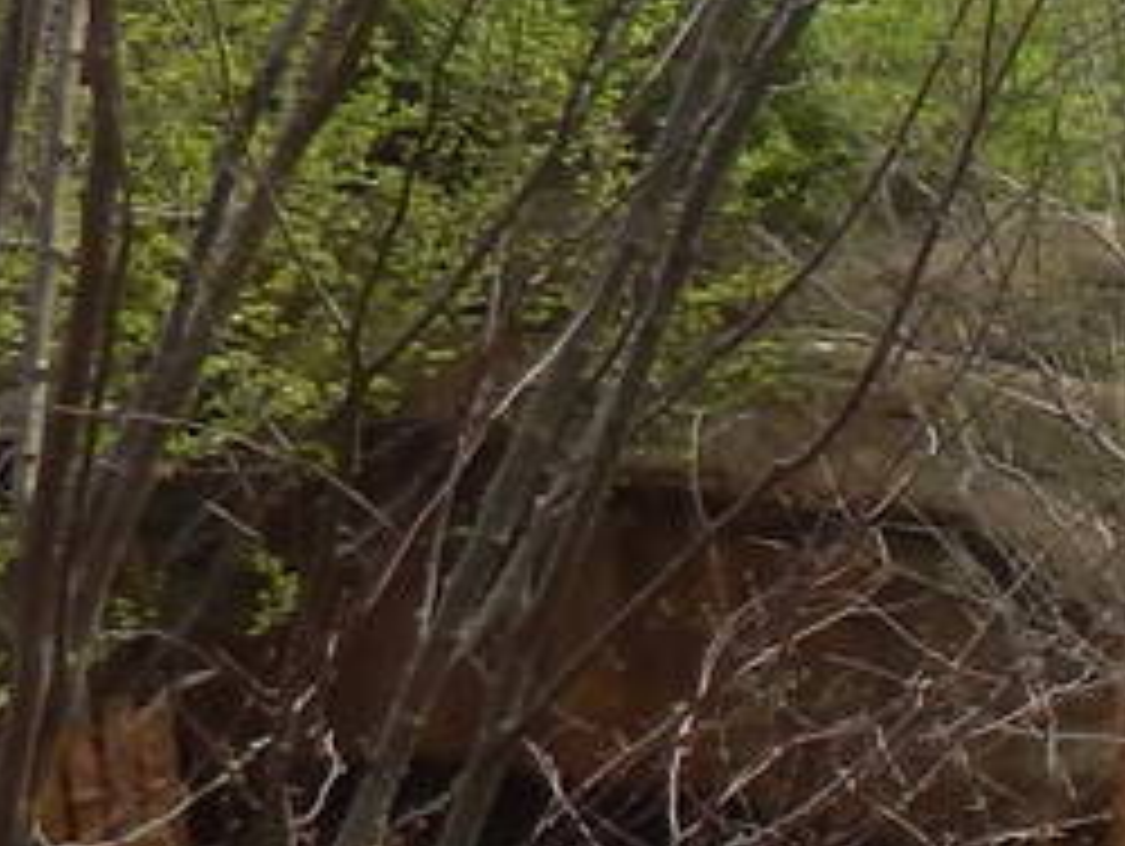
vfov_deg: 10.1
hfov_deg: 10.7
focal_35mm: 147
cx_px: 3006
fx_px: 4782
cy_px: 778
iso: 125
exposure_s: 1/1250
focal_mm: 4
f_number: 3
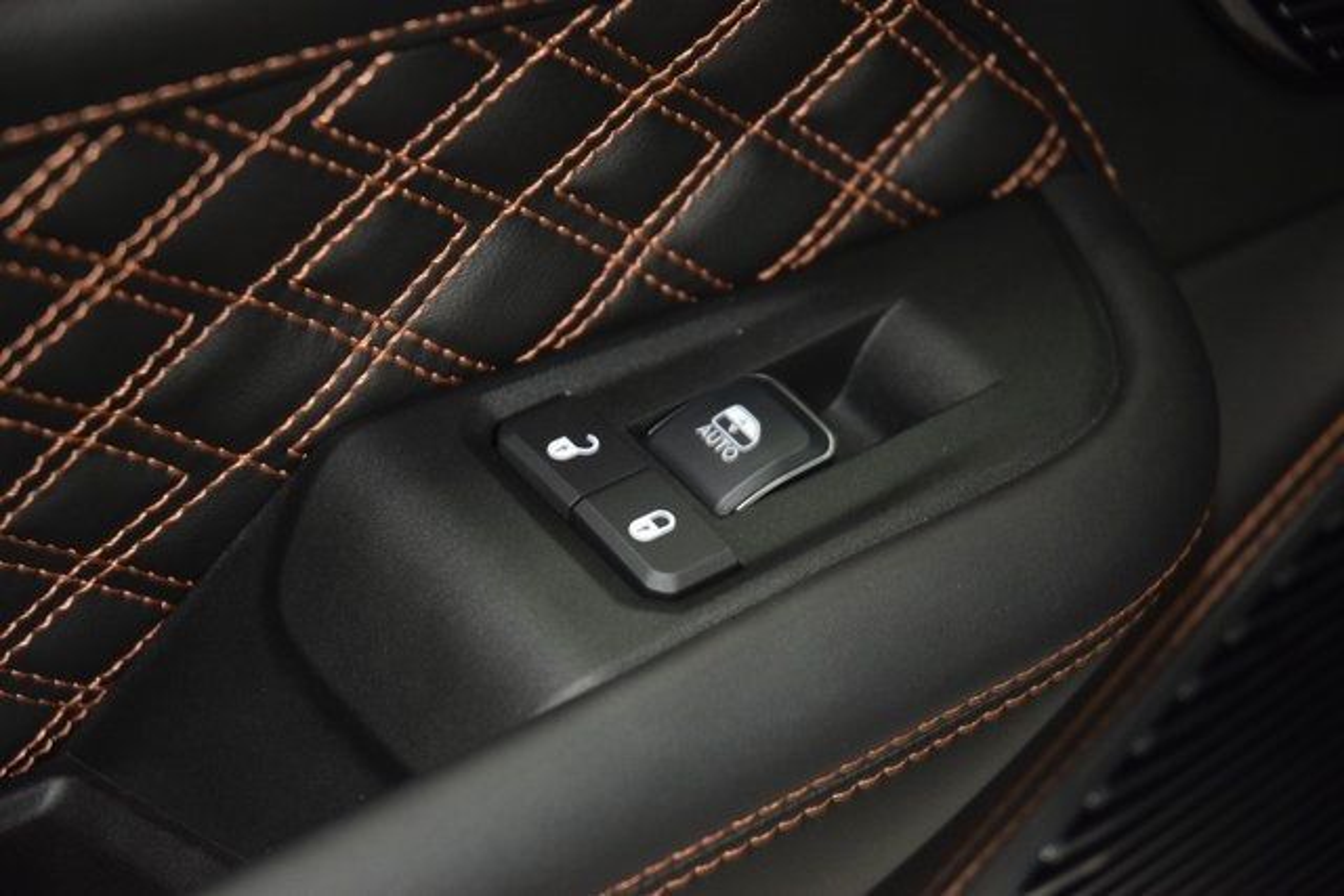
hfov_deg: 19.5
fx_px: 3921
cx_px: 672
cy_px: 448
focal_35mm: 105
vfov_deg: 13.0
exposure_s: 1/20
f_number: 4.5
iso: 2000
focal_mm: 70
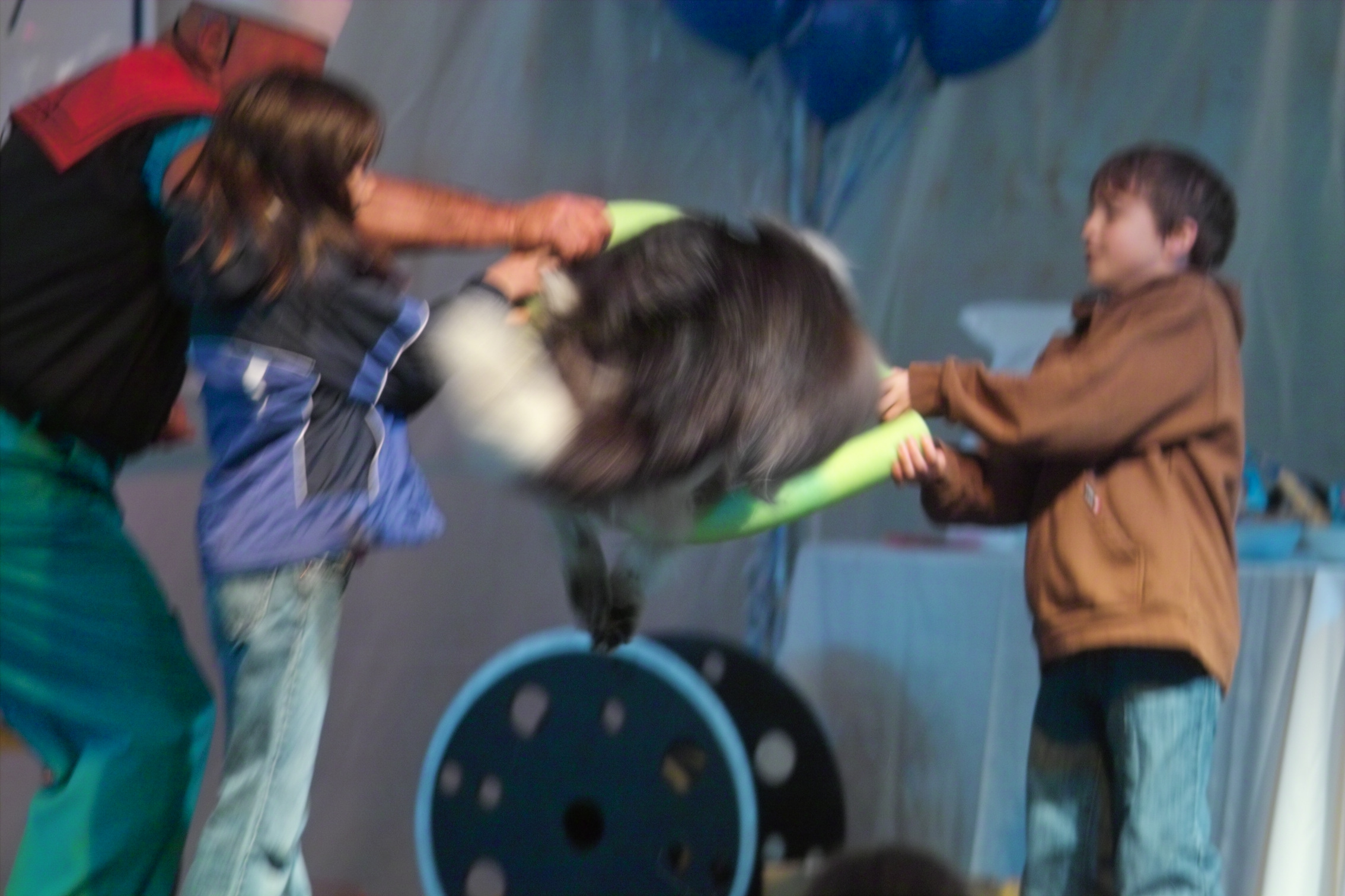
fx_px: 6687
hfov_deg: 11.5
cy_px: 448
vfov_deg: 7.7
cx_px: 672
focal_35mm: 179
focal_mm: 105
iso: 400
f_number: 2.8
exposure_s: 1/45
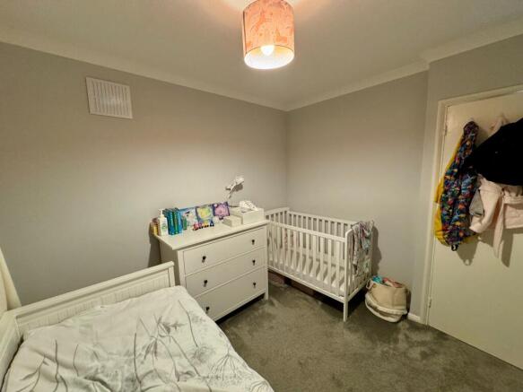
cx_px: 262
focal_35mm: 14
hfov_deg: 102.1
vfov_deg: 85.7
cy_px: 196
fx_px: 211
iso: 400
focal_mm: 2.22
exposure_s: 1/50
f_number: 2.2
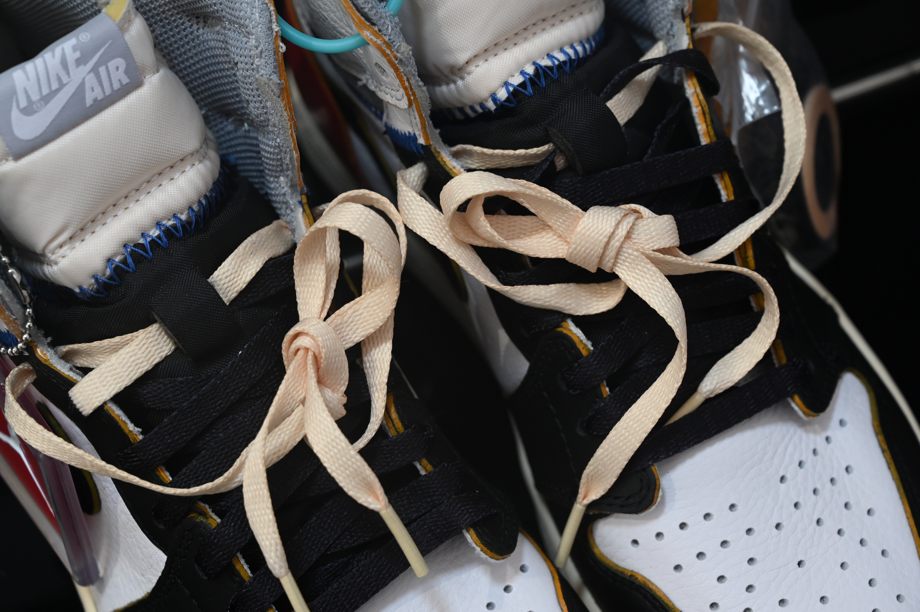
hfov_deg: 28.9
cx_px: 460
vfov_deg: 19.4
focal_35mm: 70
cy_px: 306
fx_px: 1788
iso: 2000
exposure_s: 1/60
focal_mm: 70
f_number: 7.1
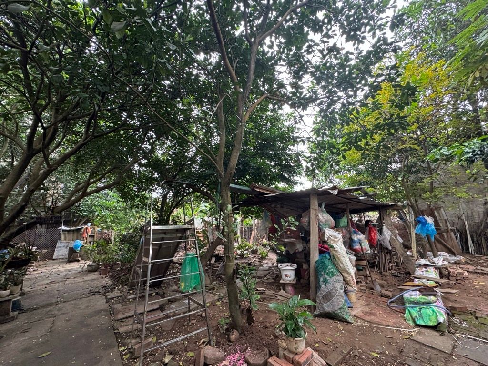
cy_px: 183
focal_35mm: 14
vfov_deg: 85.7
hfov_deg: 102.1
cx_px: 244
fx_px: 197
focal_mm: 2.22
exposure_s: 1/99
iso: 200
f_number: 2.2
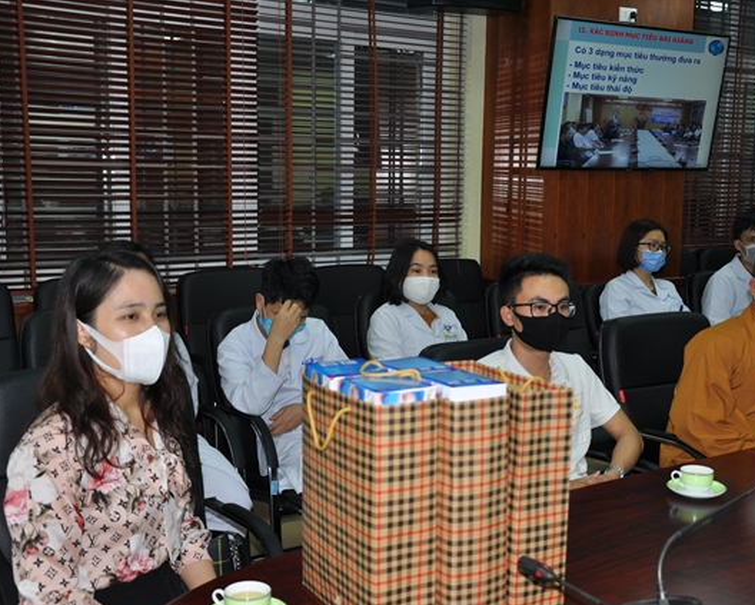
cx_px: 416
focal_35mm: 45
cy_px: 308
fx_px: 1006
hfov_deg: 41.1
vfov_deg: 33.5
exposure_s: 1/60
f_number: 4
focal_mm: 26
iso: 200
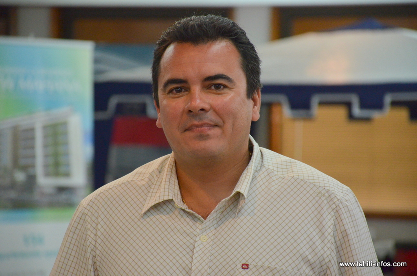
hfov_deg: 9.8
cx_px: 208
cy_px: 138
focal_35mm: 210
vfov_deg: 6.5
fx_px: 2428
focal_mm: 140
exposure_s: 1/125
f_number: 5.6
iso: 2000
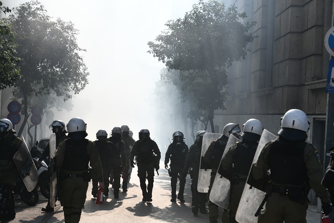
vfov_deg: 19.4
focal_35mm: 70
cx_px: 167
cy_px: 112
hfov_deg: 28.8
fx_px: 649
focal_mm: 70
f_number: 7.1
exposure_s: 1/500
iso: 200
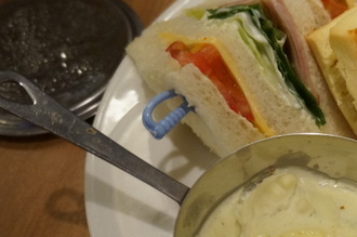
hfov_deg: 28.7
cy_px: 140
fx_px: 663
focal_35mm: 67
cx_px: 335
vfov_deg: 20.2
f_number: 4.5
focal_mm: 23
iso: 2000
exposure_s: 1/60
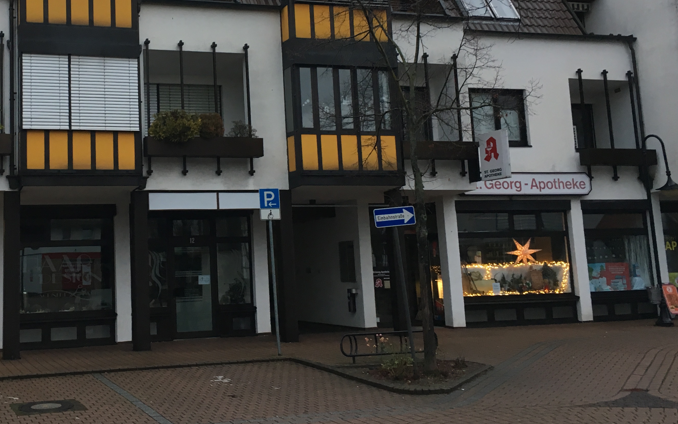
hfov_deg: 41.7
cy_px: 135
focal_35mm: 47
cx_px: 192
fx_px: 868
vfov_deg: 27.2
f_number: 2.2
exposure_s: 1/33
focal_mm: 4.15
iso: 80
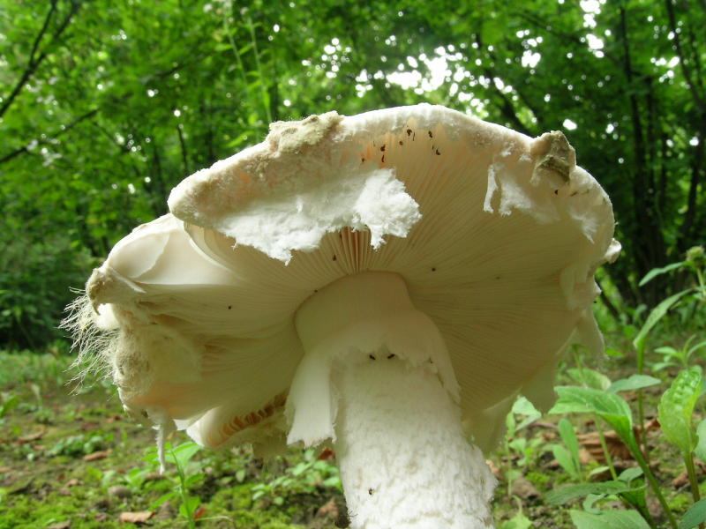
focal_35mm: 35
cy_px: 264
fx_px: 714
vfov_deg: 40.7
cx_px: 353
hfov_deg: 52.6
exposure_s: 1/15
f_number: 7.6
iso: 100
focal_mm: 7.2
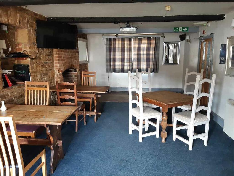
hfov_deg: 67.3
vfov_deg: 53.1
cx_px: 117
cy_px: 88
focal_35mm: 26
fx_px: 176
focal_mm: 3.92
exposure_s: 1/33
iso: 250
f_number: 1.7
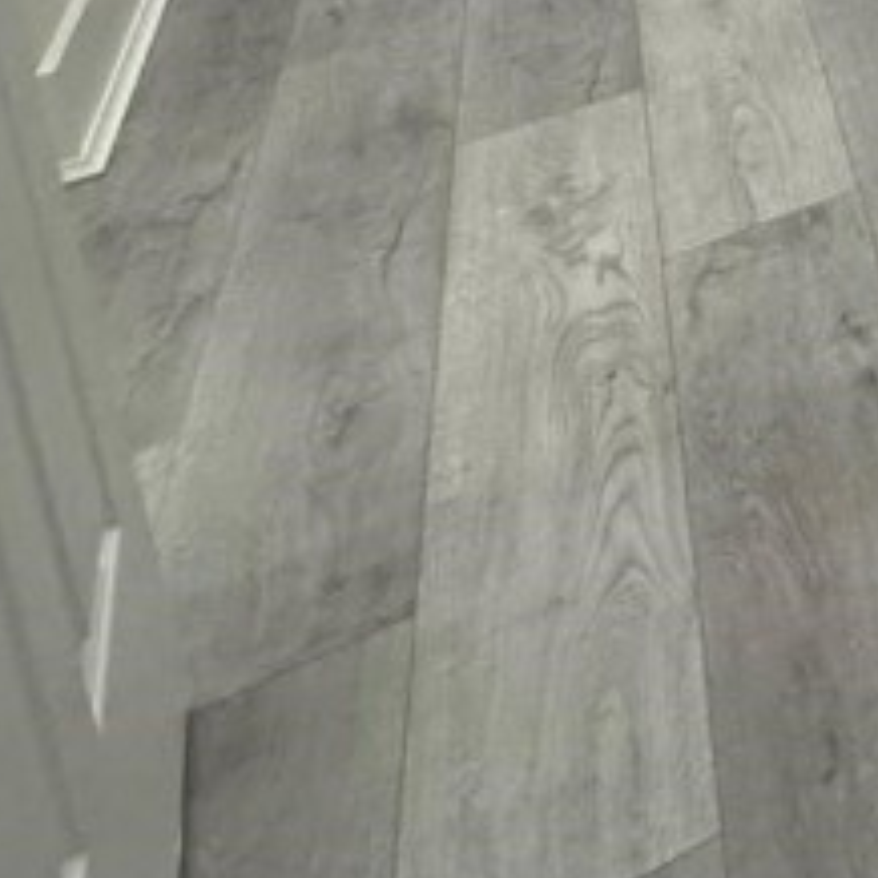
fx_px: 1664
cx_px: 1998
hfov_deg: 16.3
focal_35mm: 58
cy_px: -596
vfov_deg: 21.8
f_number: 2.2
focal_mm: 2.22
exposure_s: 1/120
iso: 250
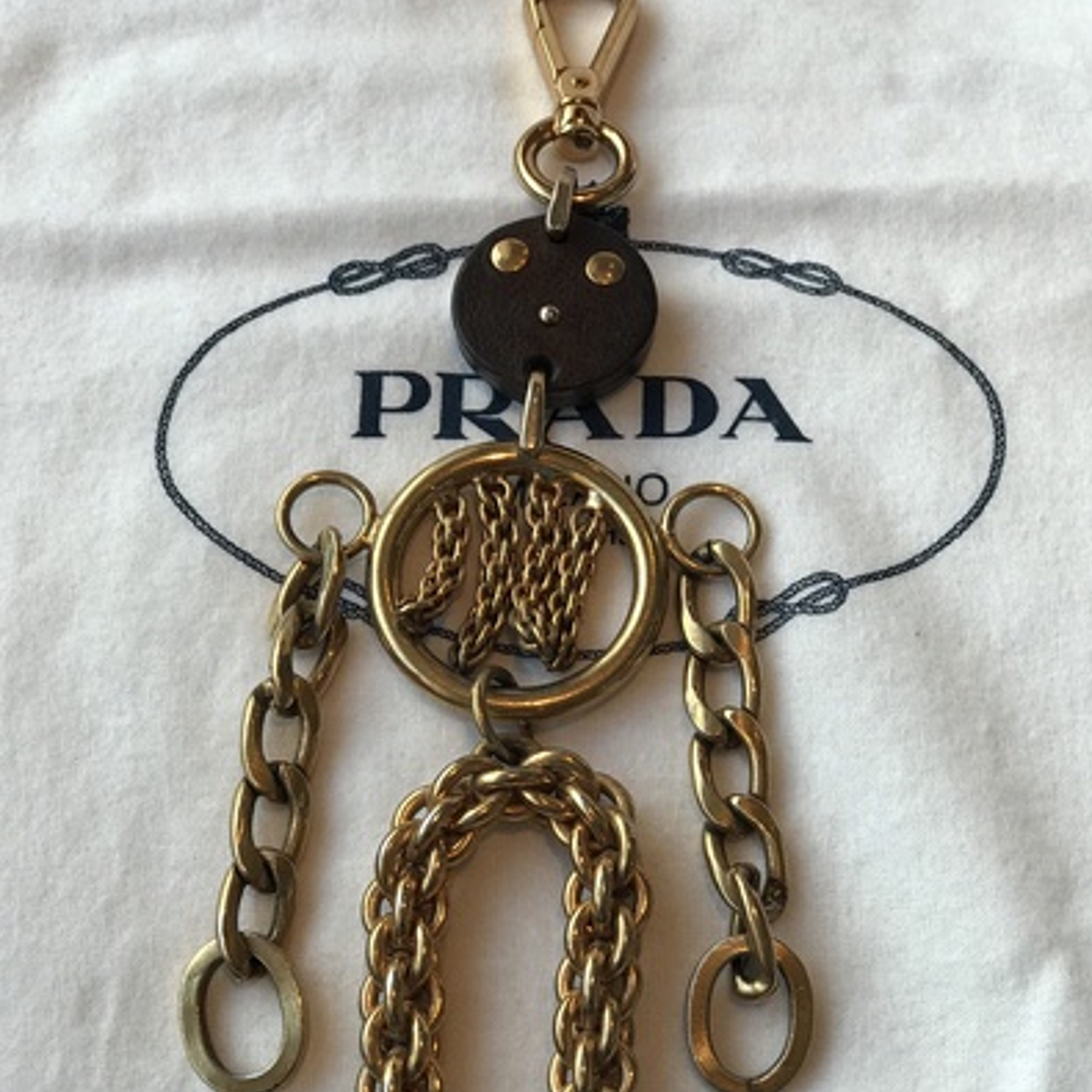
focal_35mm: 68
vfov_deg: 25.3
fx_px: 2427
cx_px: 550
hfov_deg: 25.4
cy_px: 688
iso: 32
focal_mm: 6.6
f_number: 2.8
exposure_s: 1/50
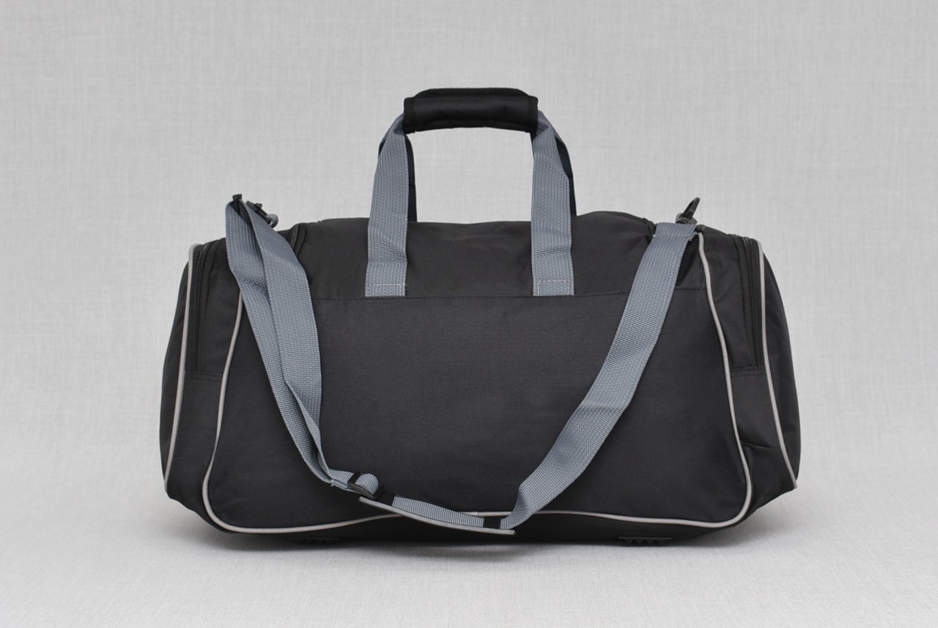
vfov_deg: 28.1
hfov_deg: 41.1
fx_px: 1252
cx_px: 469
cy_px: 314
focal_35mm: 48
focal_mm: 32
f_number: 5.6
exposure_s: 1/60
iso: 100
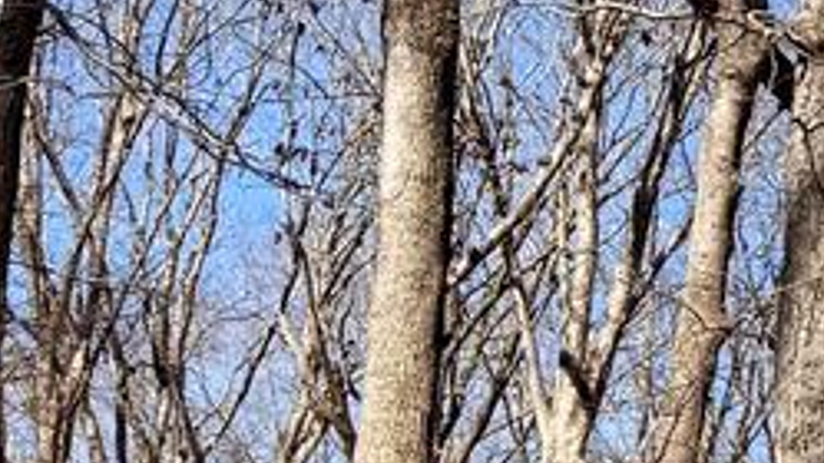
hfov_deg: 11.3
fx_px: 3299
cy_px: 496
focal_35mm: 151
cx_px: 2115
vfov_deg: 8.0
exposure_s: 1/3096
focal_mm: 6.76
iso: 80
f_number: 1.78
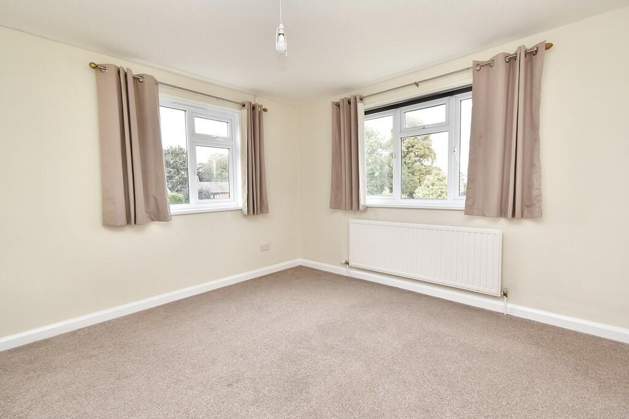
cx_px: 314
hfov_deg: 100.4
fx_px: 262
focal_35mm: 15
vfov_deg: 77.3
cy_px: 210
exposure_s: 1/80
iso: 800
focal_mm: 10
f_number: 7.1
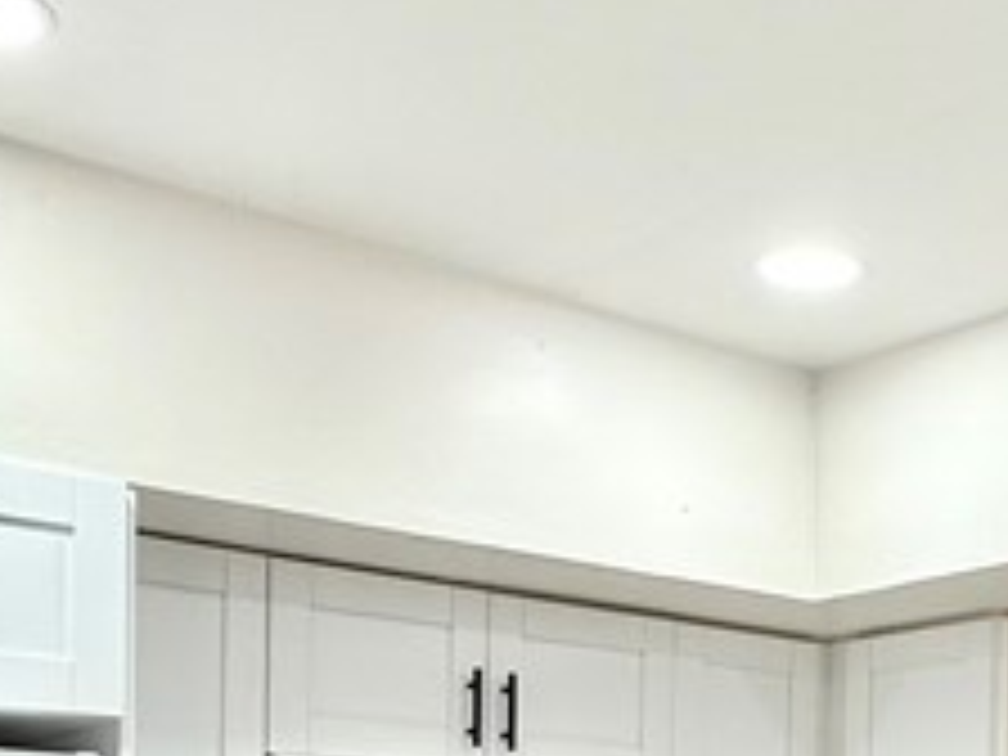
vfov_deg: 20.9
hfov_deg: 29.5
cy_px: 981
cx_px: 832
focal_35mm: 64
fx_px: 1864
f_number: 2.2
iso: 100
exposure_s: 1/120
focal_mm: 2.22
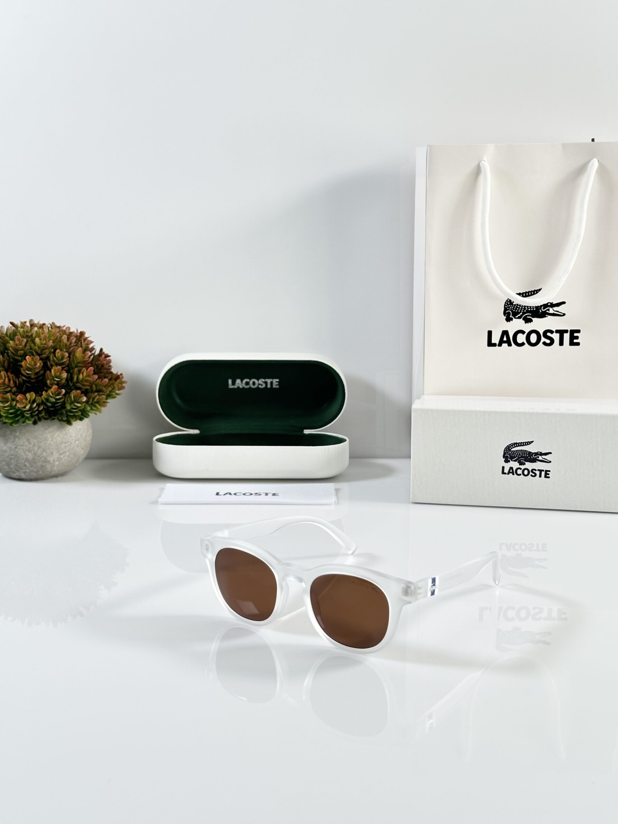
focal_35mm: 48
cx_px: 309
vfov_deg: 39.7
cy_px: 412
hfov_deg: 30.3
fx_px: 1143
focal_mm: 6.86
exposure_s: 1/100
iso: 64
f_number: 1.78
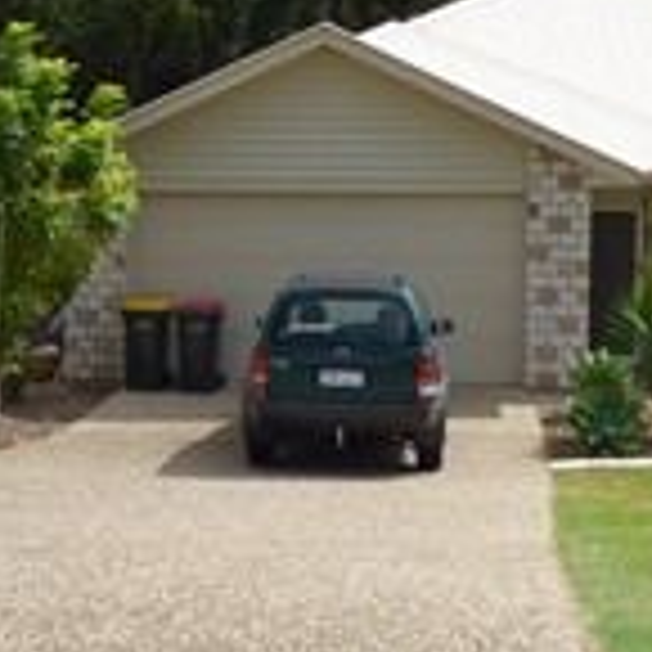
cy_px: 238
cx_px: 126
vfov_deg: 22.1
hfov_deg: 21.9
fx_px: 1662
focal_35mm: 78
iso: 100
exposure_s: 1/1300
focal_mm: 3.58
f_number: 3.5
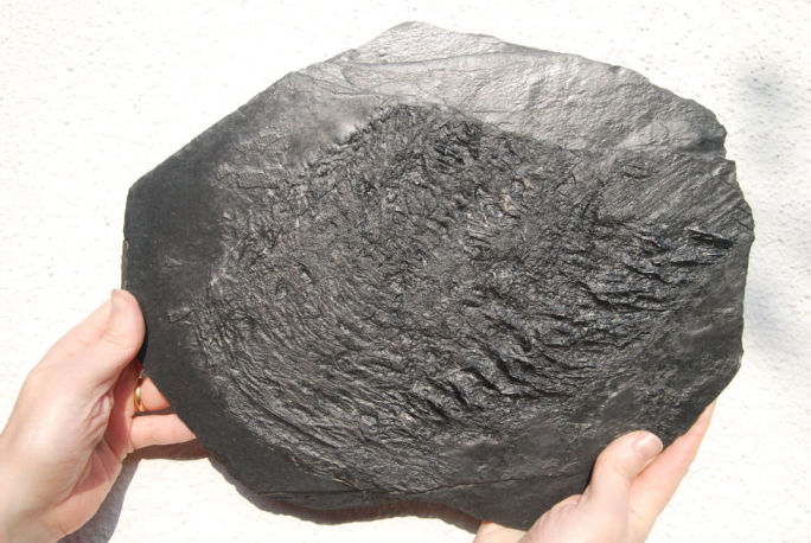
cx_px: 406
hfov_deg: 53.1
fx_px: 812
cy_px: 272
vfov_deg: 37.0
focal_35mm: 36
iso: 100
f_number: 6.3
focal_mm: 24
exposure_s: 1/160
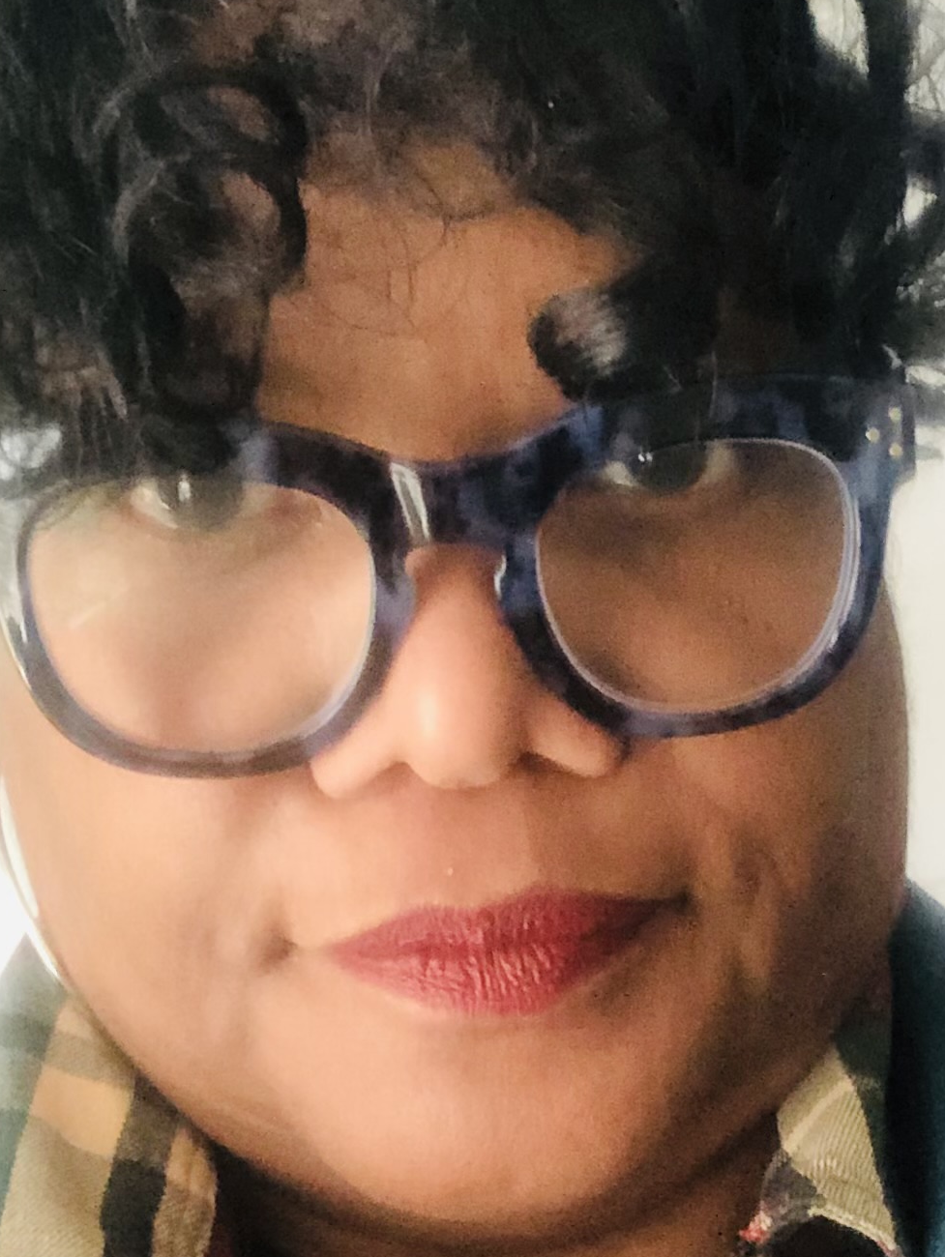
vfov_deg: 25.6
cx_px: 818
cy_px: 738
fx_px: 2763
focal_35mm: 76
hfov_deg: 19.1
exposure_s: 1/60
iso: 320
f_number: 2.2
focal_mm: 2.87
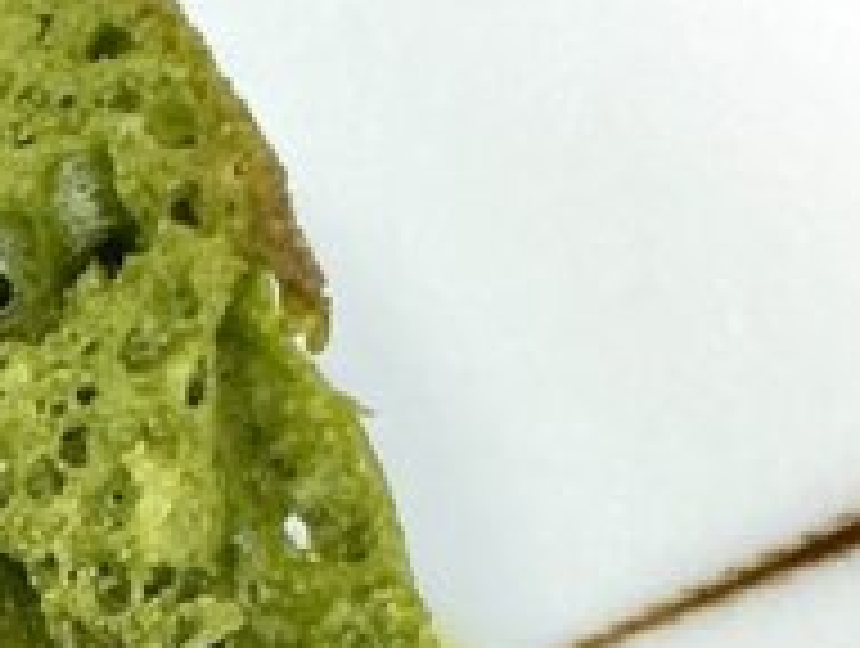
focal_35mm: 117
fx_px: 2912
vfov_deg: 11.7
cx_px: -482
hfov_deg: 15.3
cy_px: 1197
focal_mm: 3
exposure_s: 1/60
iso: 80
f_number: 1.8
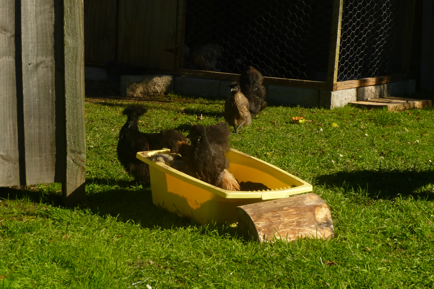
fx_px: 1025
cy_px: 171
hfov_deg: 23.9
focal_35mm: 85
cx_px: 198
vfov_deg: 16.1
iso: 100
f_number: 4.7
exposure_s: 1/400
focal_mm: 13.2
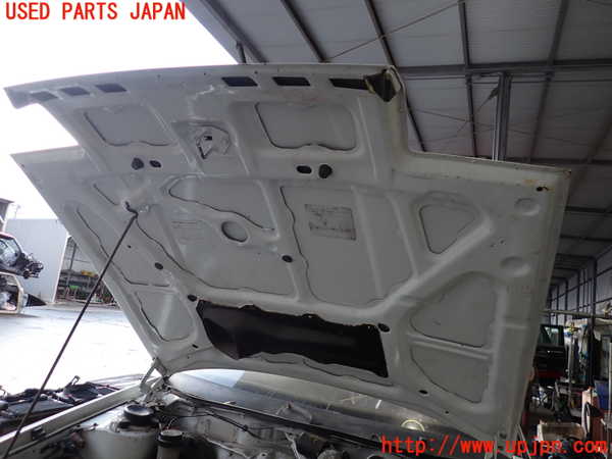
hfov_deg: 69.4
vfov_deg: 54.9
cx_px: 306
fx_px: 442
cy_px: 230
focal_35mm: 25
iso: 100
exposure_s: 1/60
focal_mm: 4.5
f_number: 2
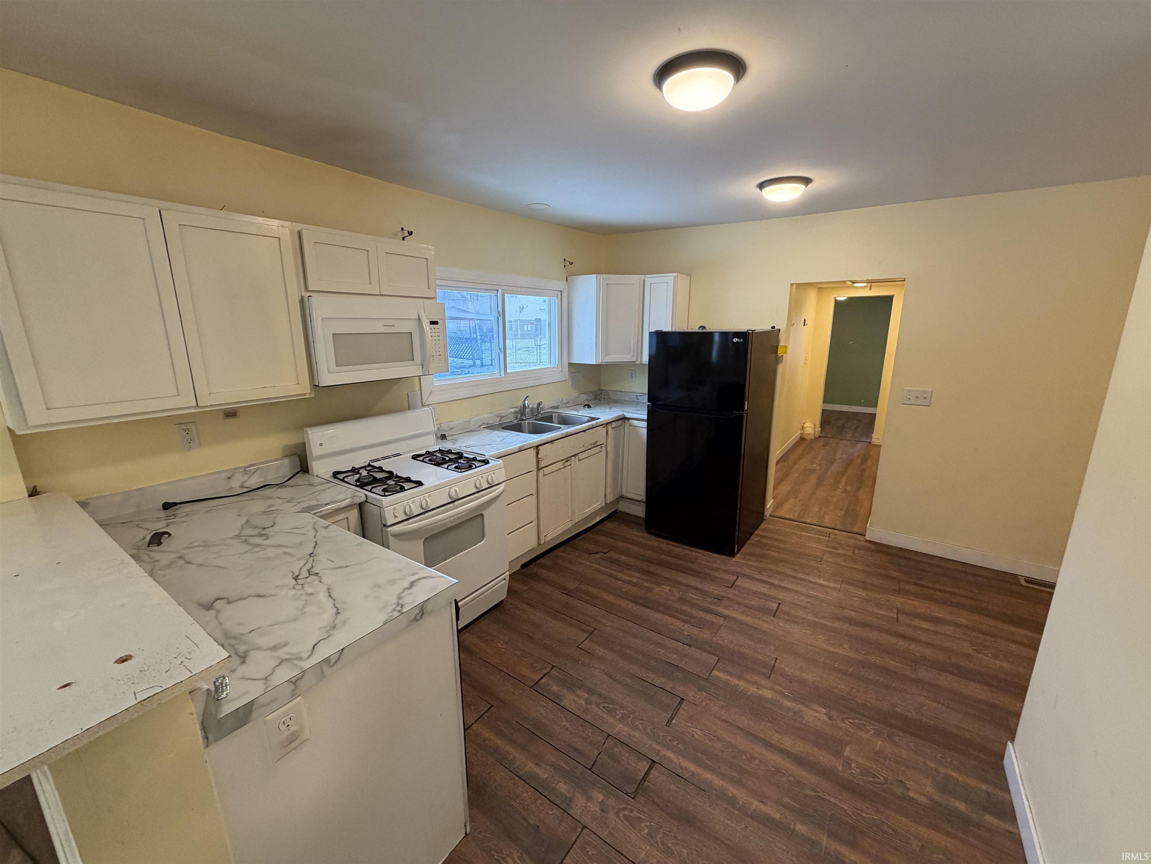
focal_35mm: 14
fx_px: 466
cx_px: 576
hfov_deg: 102.1
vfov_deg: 85.7
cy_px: 432
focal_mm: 2.22
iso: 250
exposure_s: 1/60
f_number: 2.2
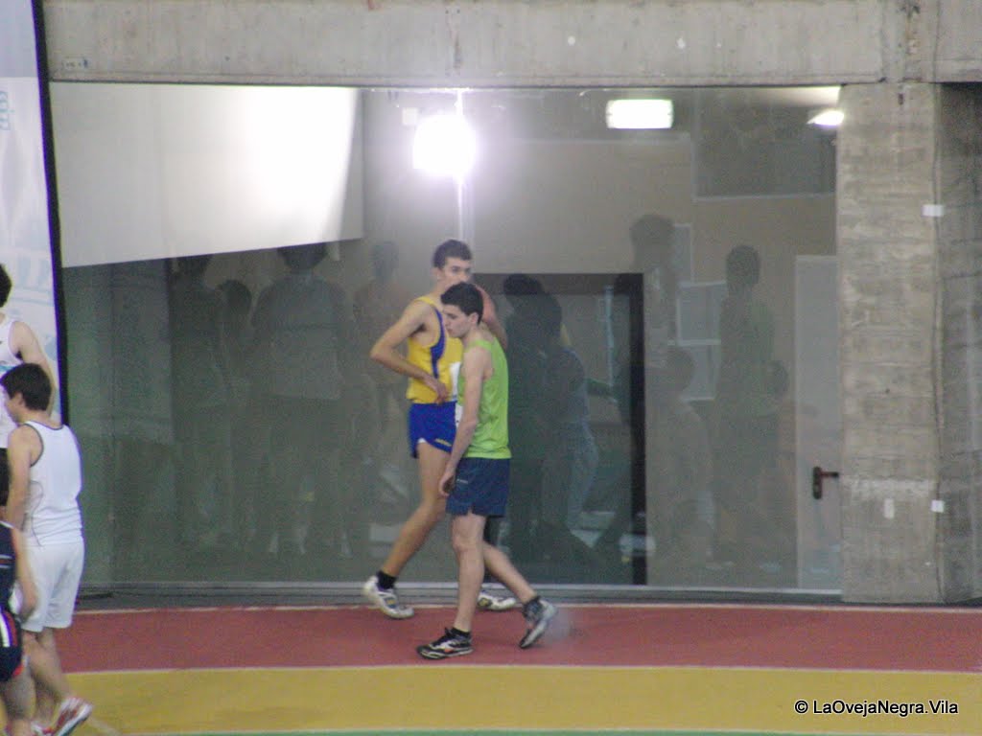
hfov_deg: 3.8
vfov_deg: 2.9
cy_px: 368
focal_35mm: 520
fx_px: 14752
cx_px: 491
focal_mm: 92
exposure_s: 1/40
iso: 800
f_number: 4.5
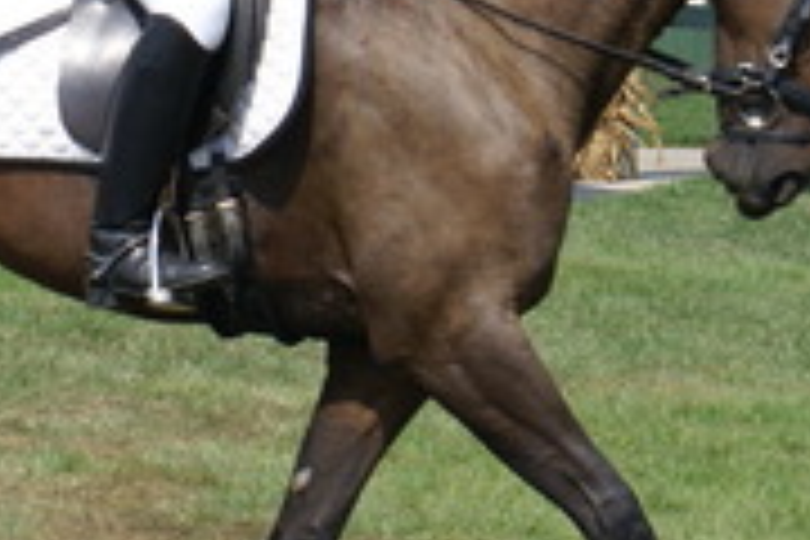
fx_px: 6007
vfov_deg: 5.1
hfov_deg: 7.7
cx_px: 162
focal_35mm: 267
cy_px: 176
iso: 100
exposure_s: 1/320
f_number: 8
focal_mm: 50
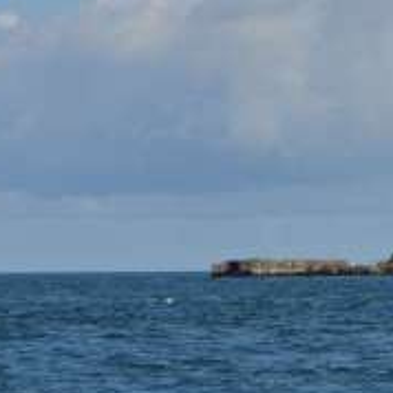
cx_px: 680
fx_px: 4174
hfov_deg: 5.3
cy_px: 57
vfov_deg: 5.4
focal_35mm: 325
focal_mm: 85
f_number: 13
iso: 125
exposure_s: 1/250
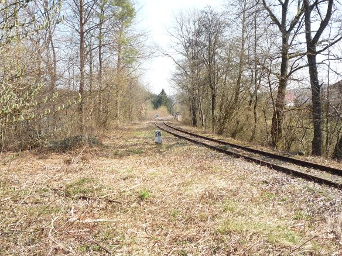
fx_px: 454
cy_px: 120
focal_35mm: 46
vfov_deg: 31.5
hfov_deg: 41.2
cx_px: 172
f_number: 4
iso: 100
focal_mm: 5.3
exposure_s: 1/200
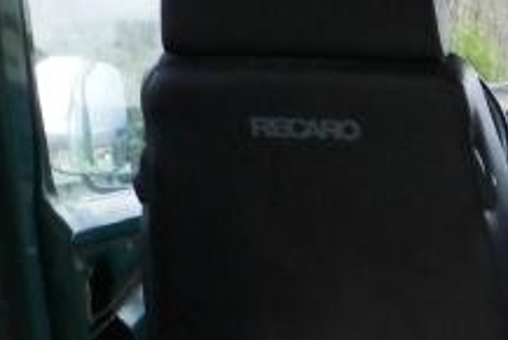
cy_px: 769
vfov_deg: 10.7
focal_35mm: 113
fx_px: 1596
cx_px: 667
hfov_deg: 17.0
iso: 400
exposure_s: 1/30
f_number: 3.4
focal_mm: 4
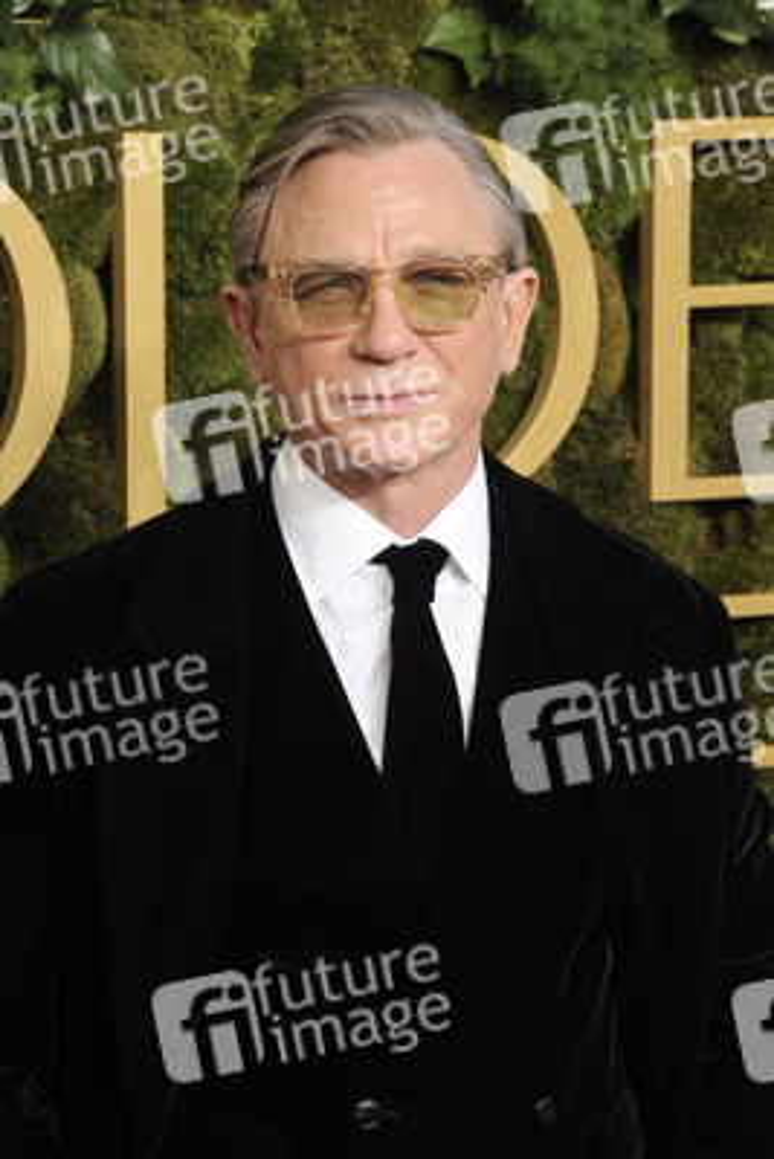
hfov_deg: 6.9
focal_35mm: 200
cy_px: 580
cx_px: 387
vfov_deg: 10.3
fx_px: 6444
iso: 1000
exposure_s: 1/250
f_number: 10
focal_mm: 200
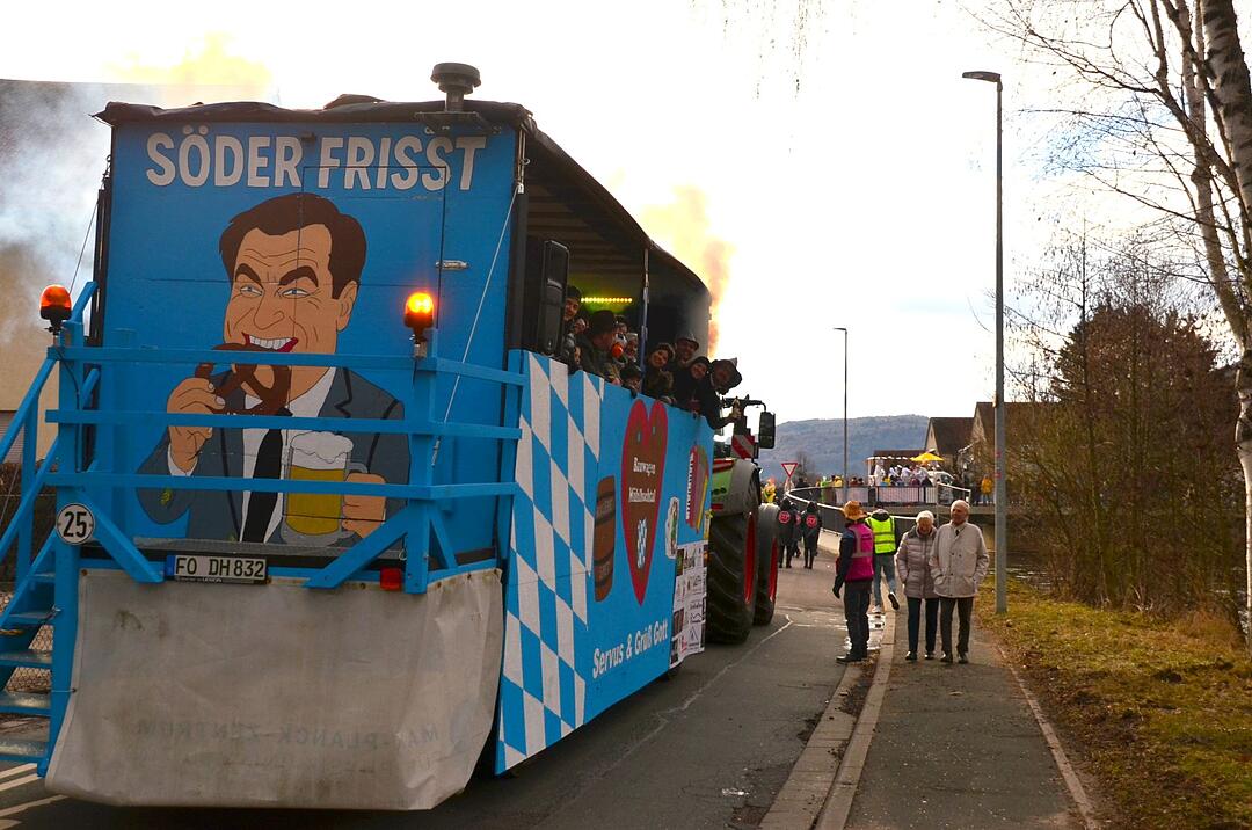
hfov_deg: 48.0
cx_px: 626
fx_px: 1406
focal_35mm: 40
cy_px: 415
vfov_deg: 32.9
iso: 400
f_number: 5.6
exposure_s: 1/3200
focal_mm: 27
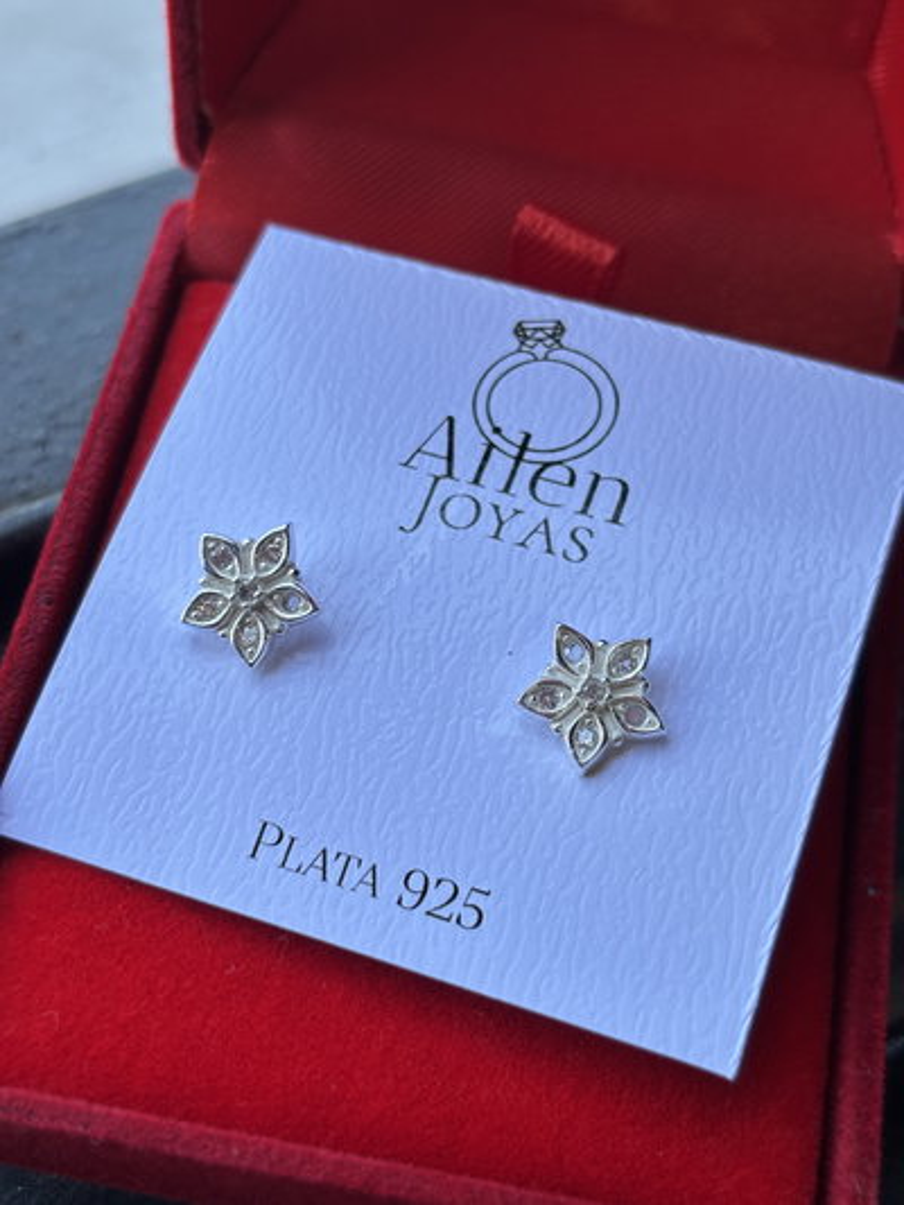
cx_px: 452
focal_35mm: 52
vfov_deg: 36.8
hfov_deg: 28.0
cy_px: 602
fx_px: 1810
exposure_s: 1/471
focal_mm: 5.96
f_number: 1.6
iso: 32
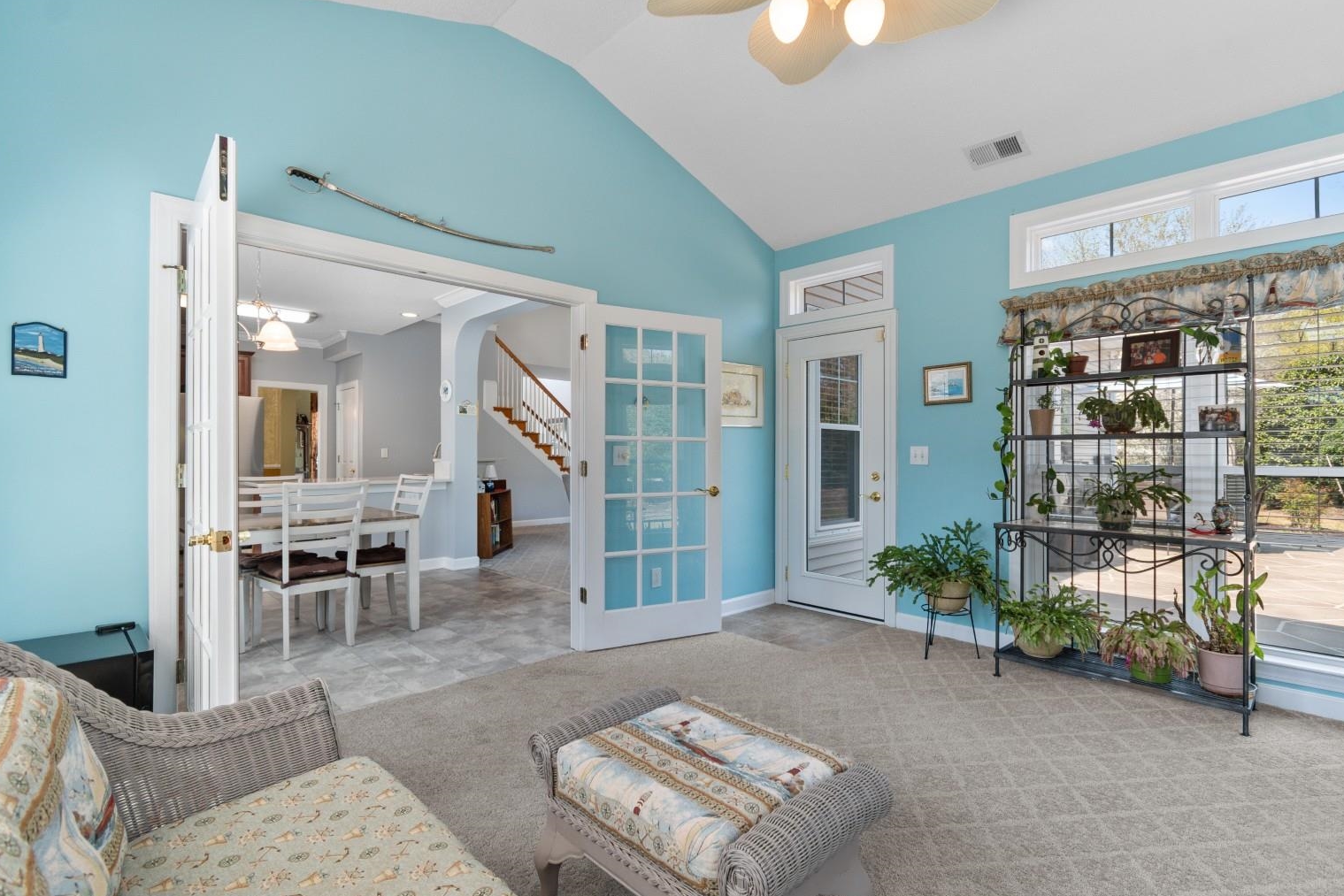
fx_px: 597
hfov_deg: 96.7
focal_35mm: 16
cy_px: 446
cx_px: 686
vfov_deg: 73.8
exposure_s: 1/100
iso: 100
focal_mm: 10
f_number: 5
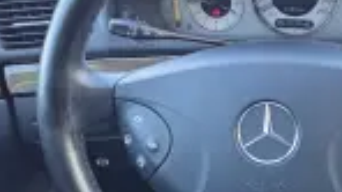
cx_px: 293
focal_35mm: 61
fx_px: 553
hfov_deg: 33.0
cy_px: 123
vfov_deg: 19.6
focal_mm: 6.25
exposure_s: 1/120
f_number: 1.7
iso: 100
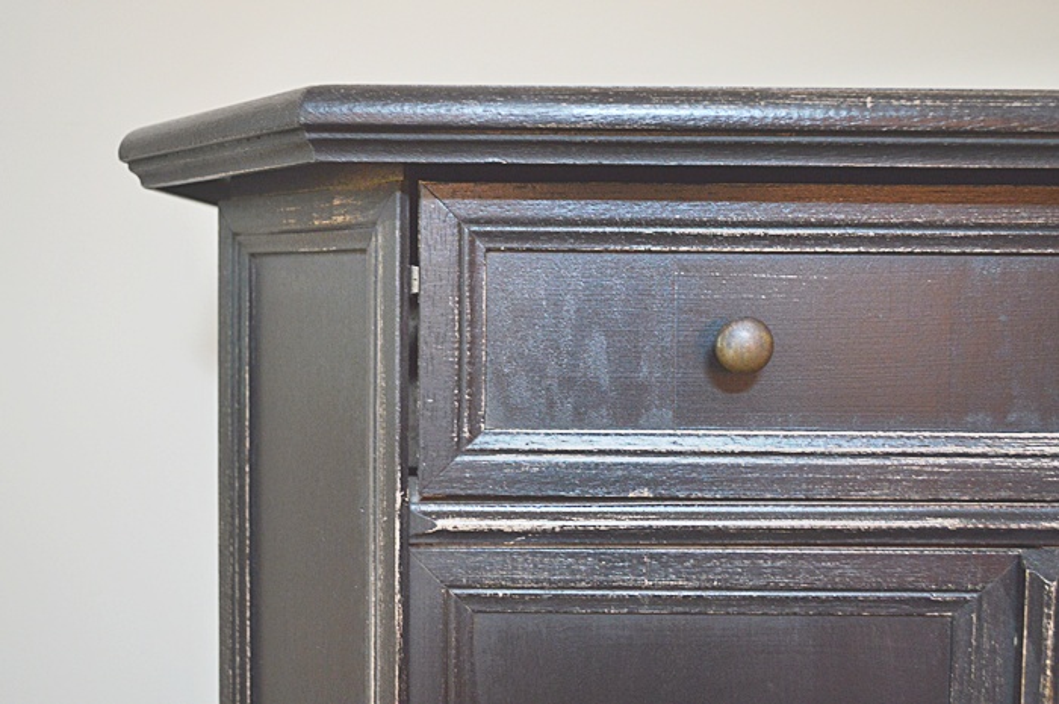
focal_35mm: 36
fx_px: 1058
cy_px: 352
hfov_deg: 53.2
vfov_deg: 36.8
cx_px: 530
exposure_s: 1/15
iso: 1400
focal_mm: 24
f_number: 4
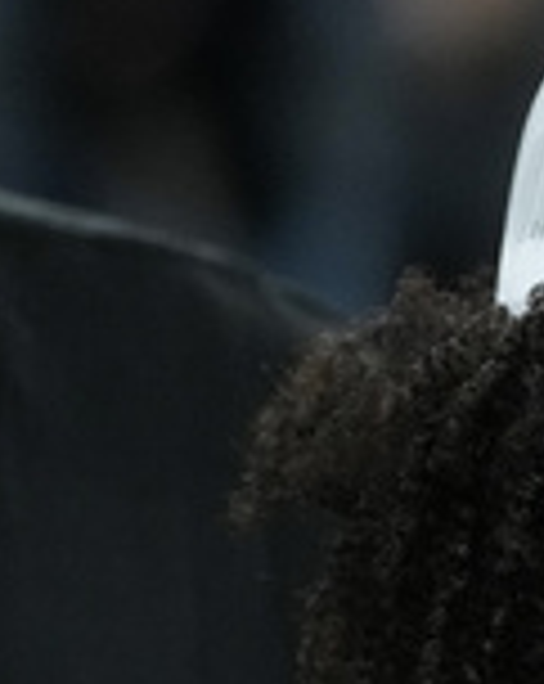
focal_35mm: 780
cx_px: 1164
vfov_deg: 2.5
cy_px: 1037
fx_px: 15745
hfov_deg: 2.0
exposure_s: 1/1600
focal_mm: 123
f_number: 2.8
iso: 3200
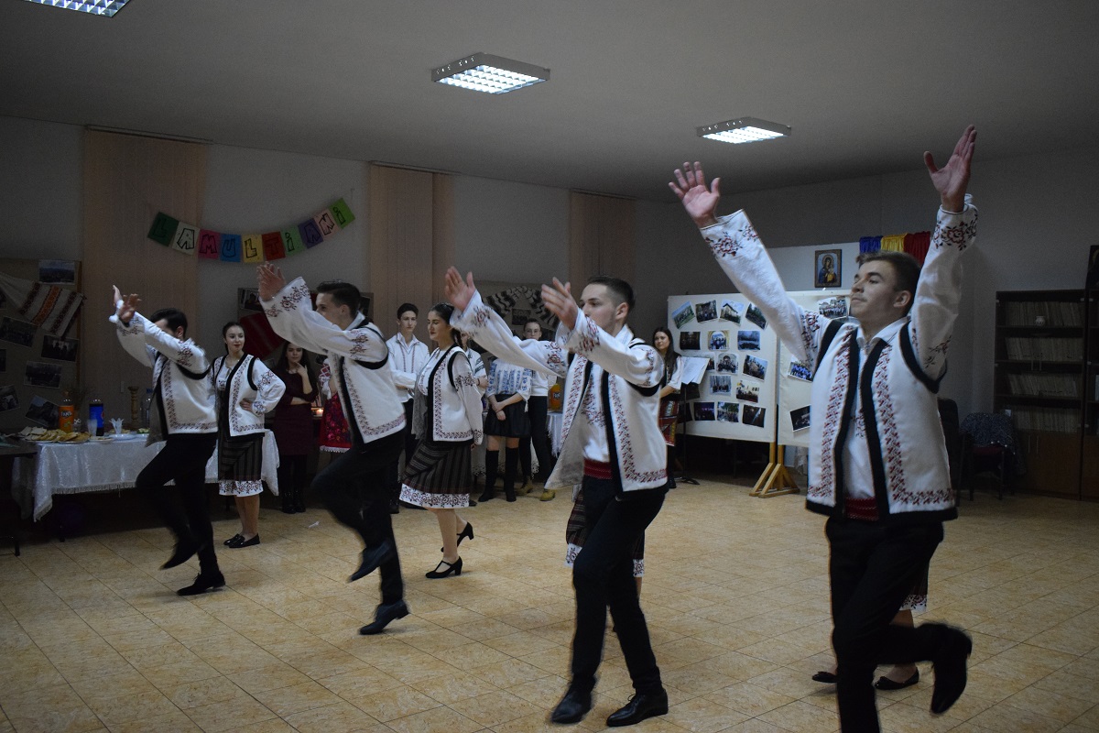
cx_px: 550
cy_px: 366
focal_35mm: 32
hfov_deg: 59.5
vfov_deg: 41.7
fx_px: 962
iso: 3200
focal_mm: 21
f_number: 3.8
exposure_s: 1/100
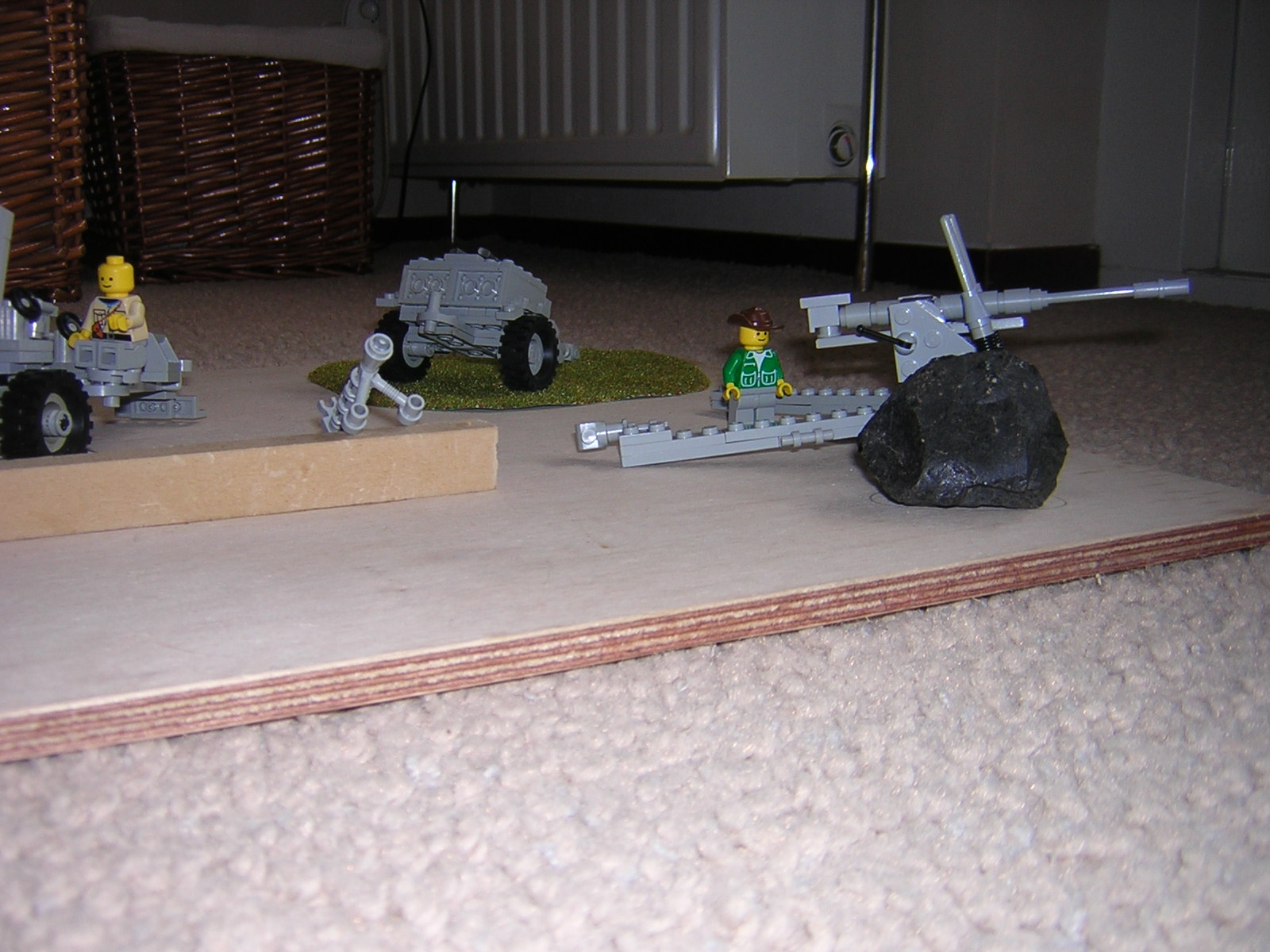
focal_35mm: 36
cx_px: 635
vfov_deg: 39.7
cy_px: 476
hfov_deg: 51.4
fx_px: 1321
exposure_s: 1/60.1
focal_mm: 4.7
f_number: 2.6
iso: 100
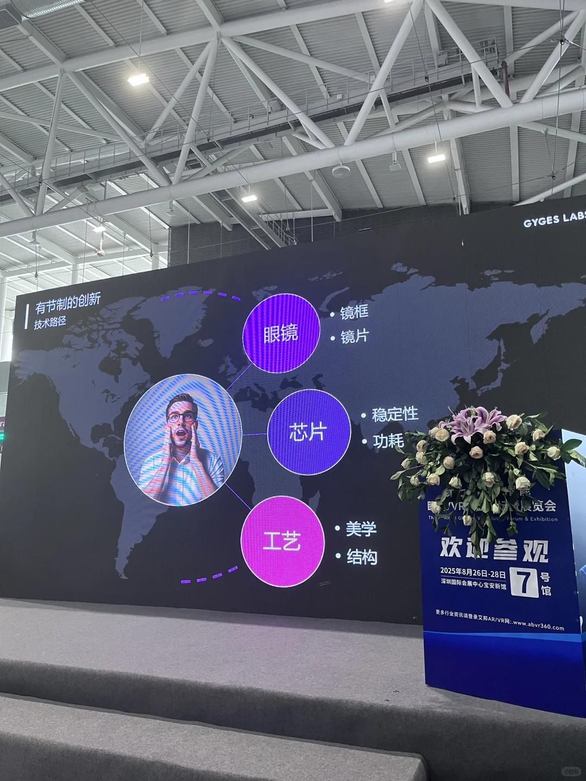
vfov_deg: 67.3
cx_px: 293
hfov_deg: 53.1
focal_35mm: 26
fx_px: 587
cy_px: 390
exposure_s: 1/60
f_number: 1.6
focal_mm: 5.1
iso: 160
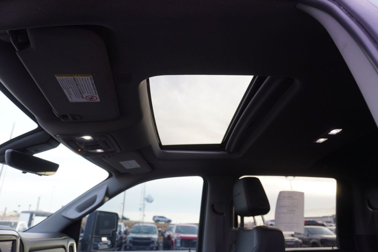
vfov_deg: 53.2
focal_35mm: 24
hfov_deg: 73.7
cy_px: 126
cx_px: 189
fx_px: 252
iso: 160
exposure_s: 1/60
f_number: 4
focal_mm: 16
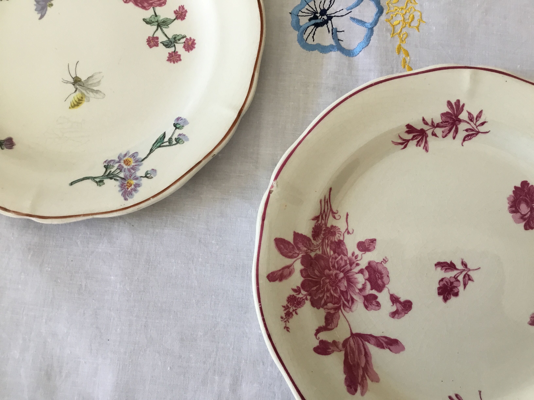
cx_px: 267
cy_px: 200
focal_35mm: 31
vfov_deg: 45.4
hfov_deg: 58.4
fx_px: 478
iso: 32
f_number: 2.4
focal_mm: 3.3
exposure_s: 1/33
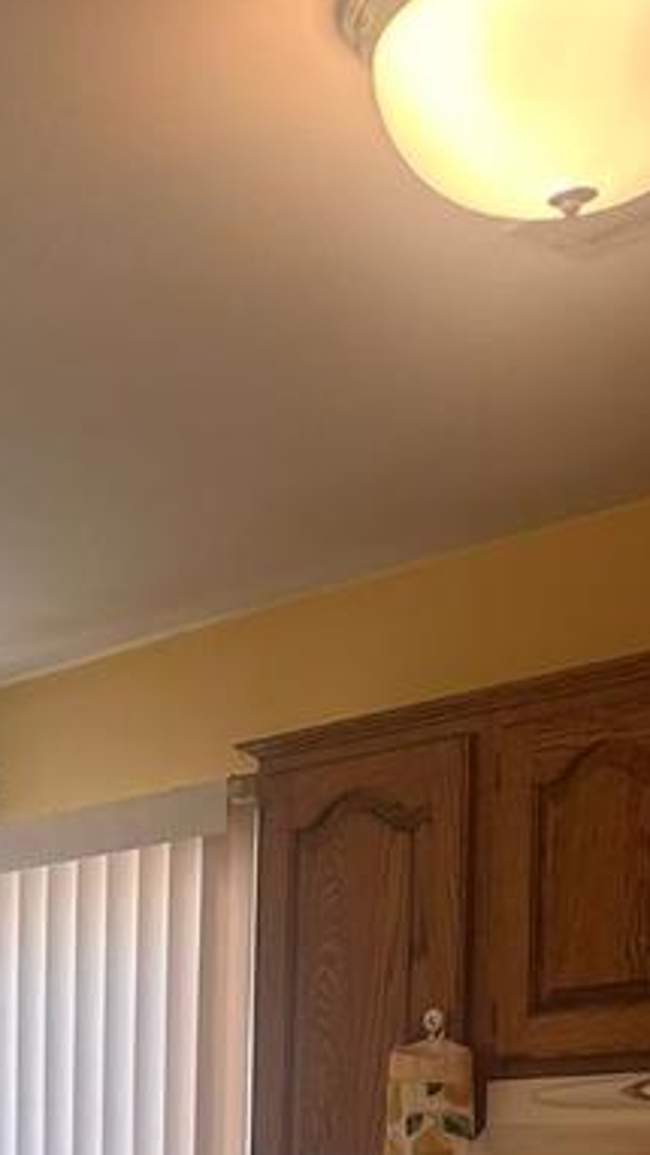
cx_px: -387
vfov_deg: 25.4
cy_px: 1418
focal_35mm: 74
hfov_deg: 14.9
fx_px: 2266
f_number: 1.78
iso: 100
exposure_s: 1/120
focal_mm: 6.86
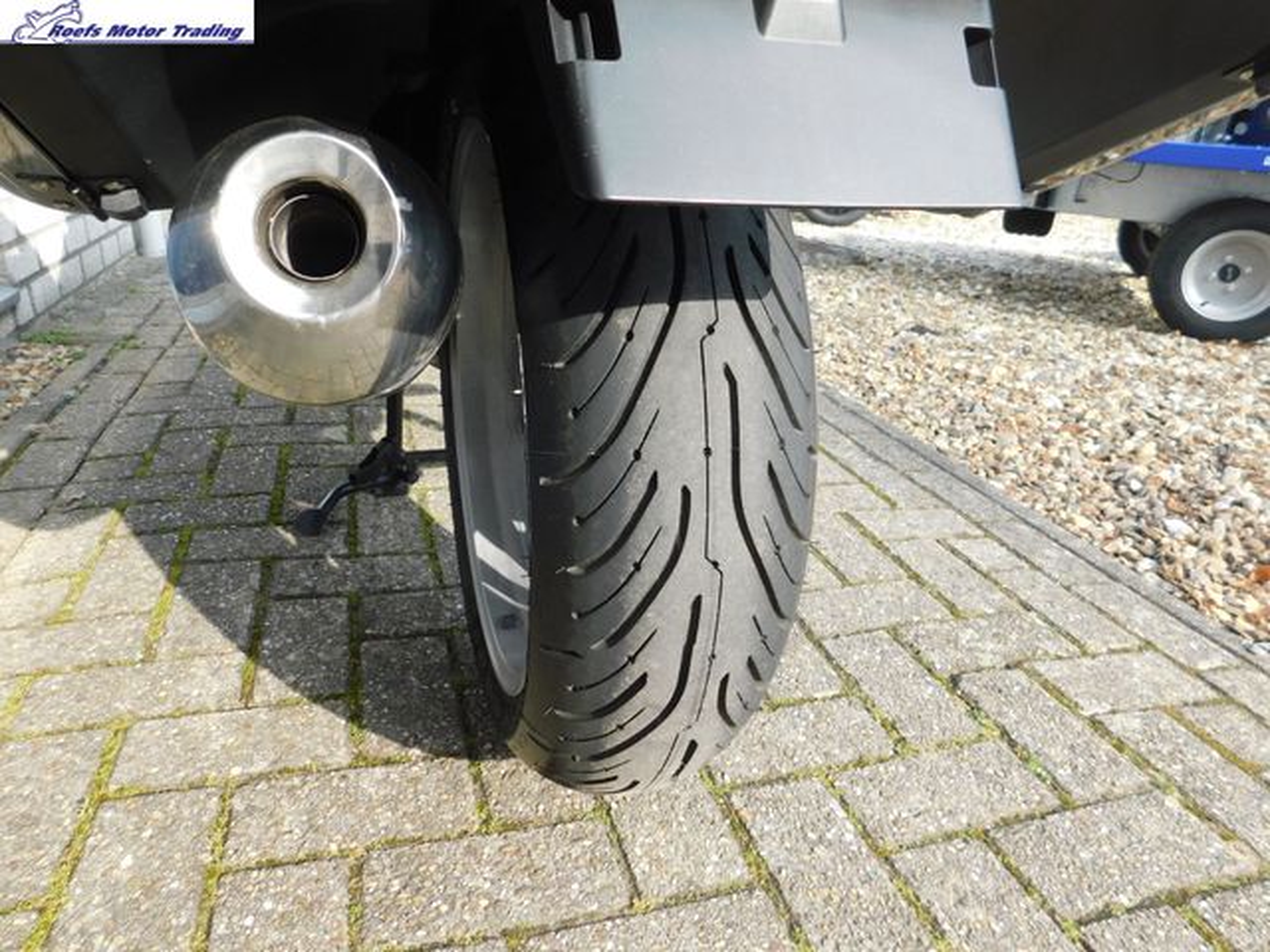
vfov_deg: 56.8
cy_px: 476
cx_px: 635
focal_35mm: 24
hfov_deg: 71.6
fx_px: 881
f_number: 3
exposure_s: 1/320
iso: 125
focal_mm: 4.1
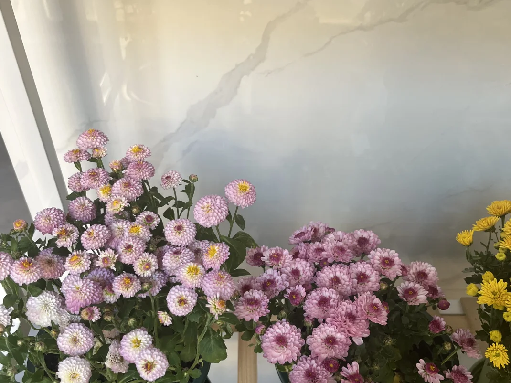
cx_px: 254
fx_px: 517
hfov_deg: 52.6
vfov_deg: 40.6
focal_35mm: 35
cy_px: 218
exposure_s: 1/121
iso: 100
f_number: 1.6
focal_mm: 5.1
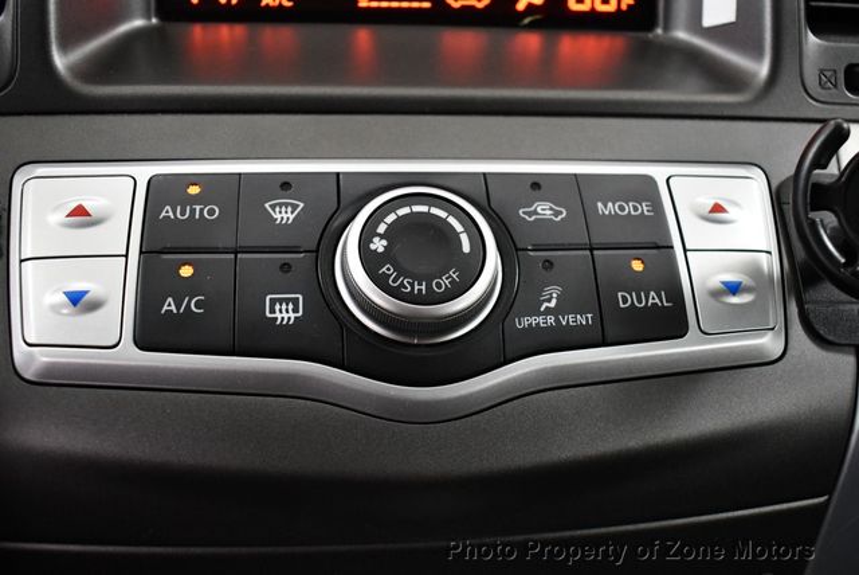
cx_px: 430
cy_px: 288
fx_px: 860
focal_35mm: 36
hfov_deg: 53.1
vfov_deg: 36.9
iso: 1800
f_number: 3.5
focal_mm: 18
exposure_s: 1/125
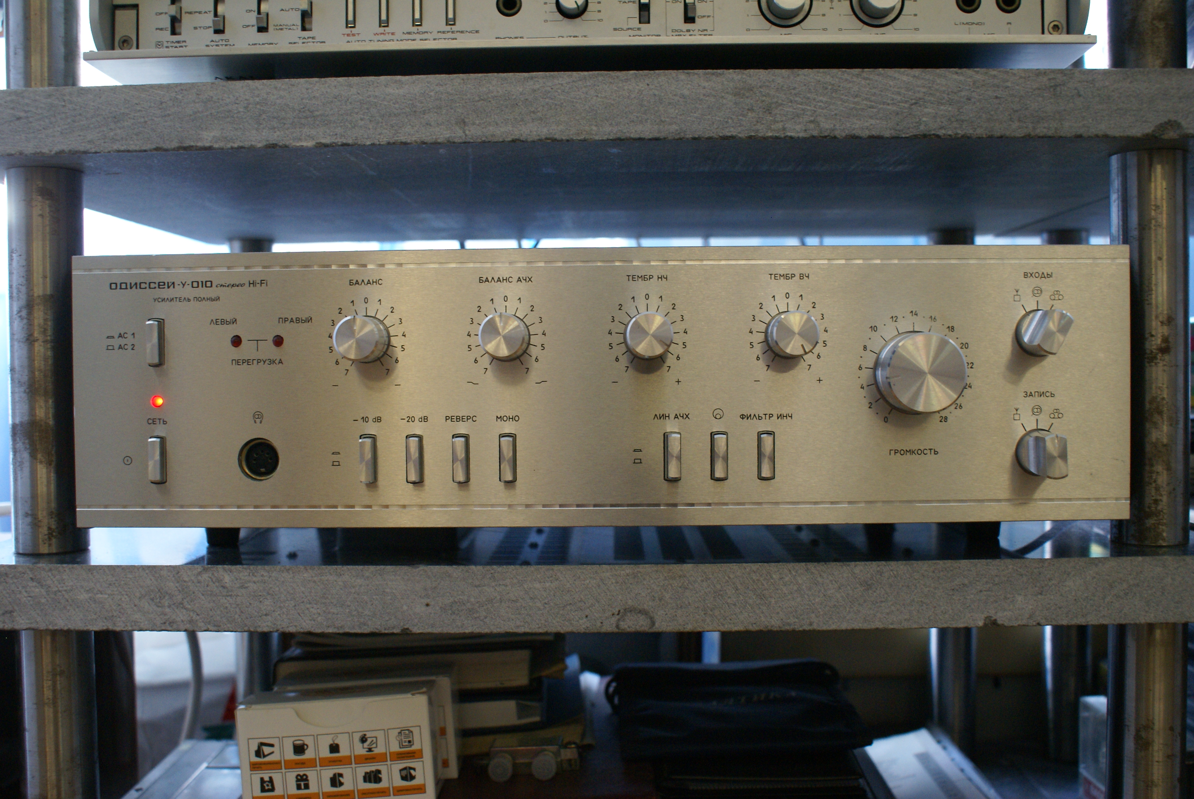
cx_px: 597
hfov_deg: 53.1
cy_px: 400
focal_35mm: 36
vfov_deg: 37.0
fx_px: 1195
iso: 400
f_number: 4.5
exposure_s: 1/10
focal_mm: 24
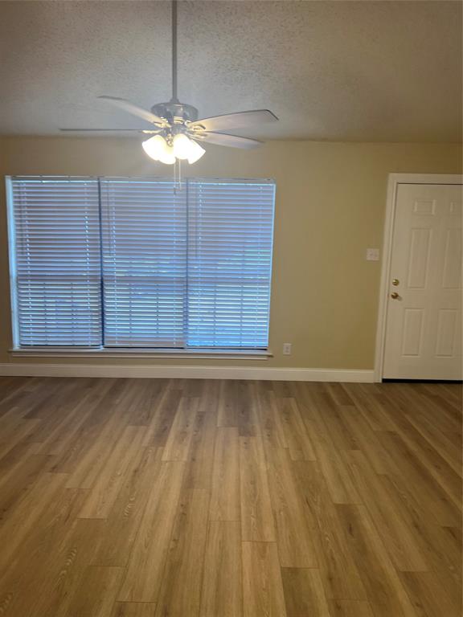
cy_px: 308
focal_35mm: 26
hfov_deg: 53.1
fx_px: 464
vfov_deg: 67.3
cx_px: 232
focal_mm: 5.7
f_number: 1.5
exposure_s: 1/120
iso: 64
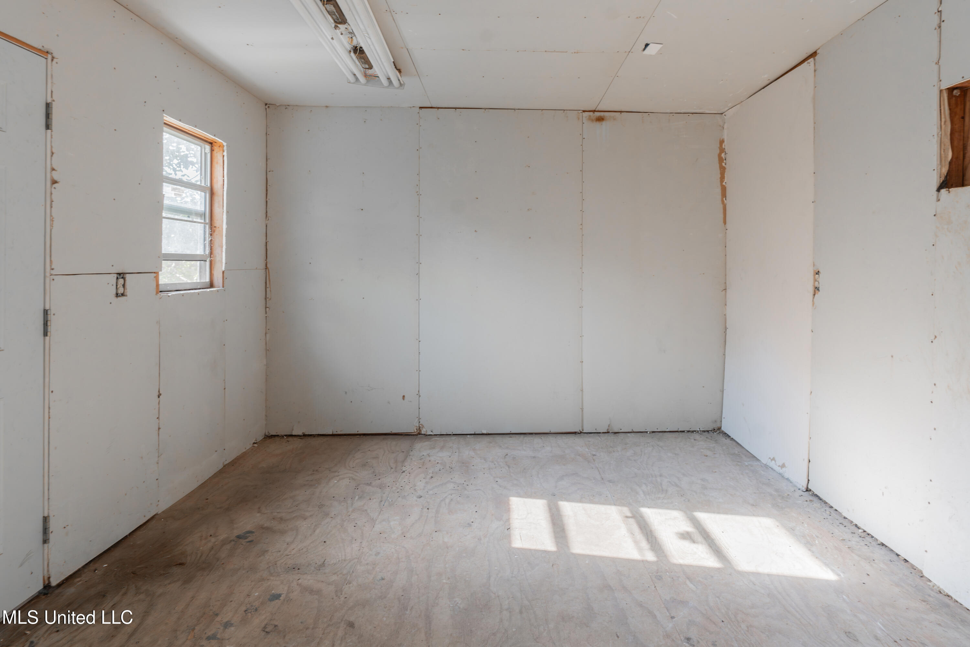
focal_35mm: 19
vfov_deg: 64.6
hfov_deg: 86.9
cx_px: 485
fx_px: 512
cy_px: 324
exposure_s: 1/30
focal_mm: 19
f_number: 5.6
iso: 200
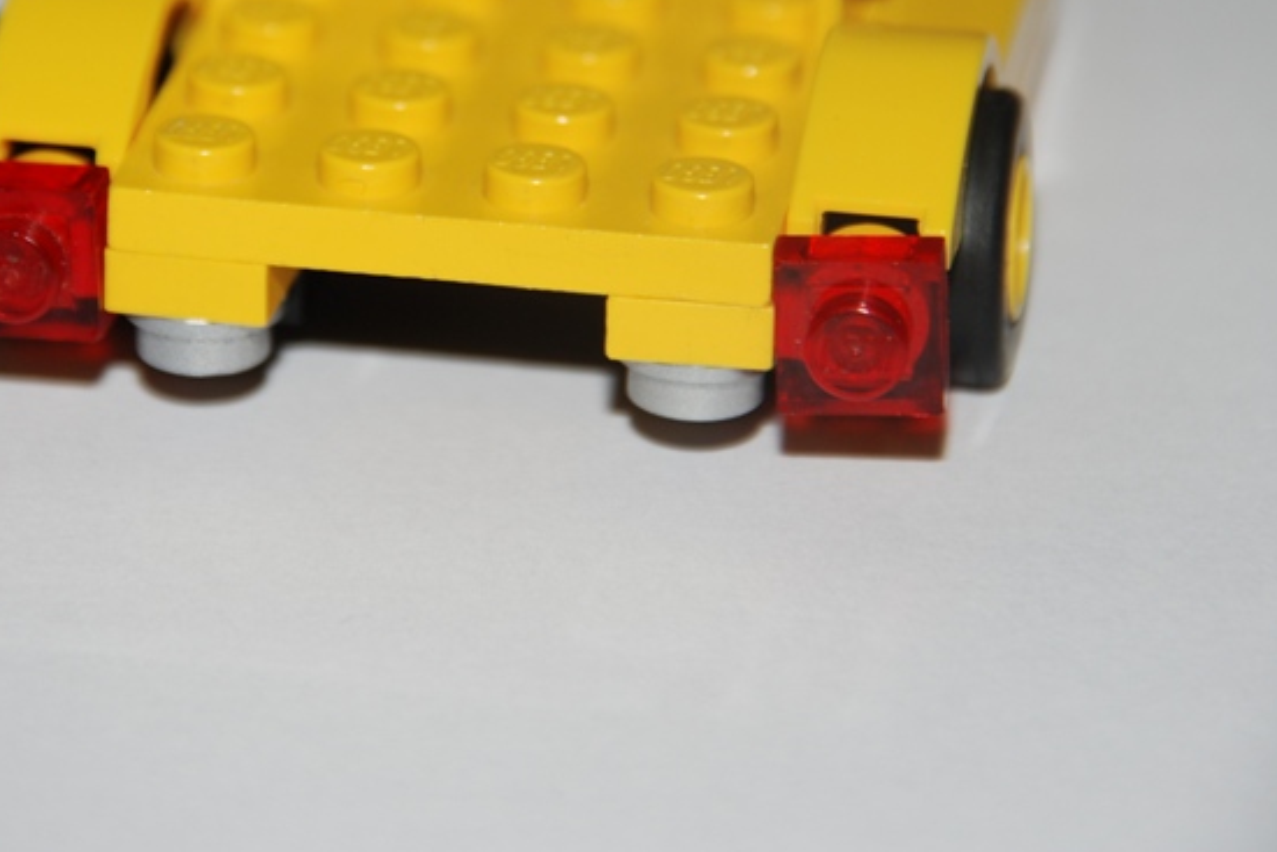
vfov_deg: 3.1
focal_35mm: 437
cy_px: 258
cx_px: 378
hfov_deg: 4.7
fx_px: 15504
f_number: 6.3
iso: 200
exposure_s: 1/60
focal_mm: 200
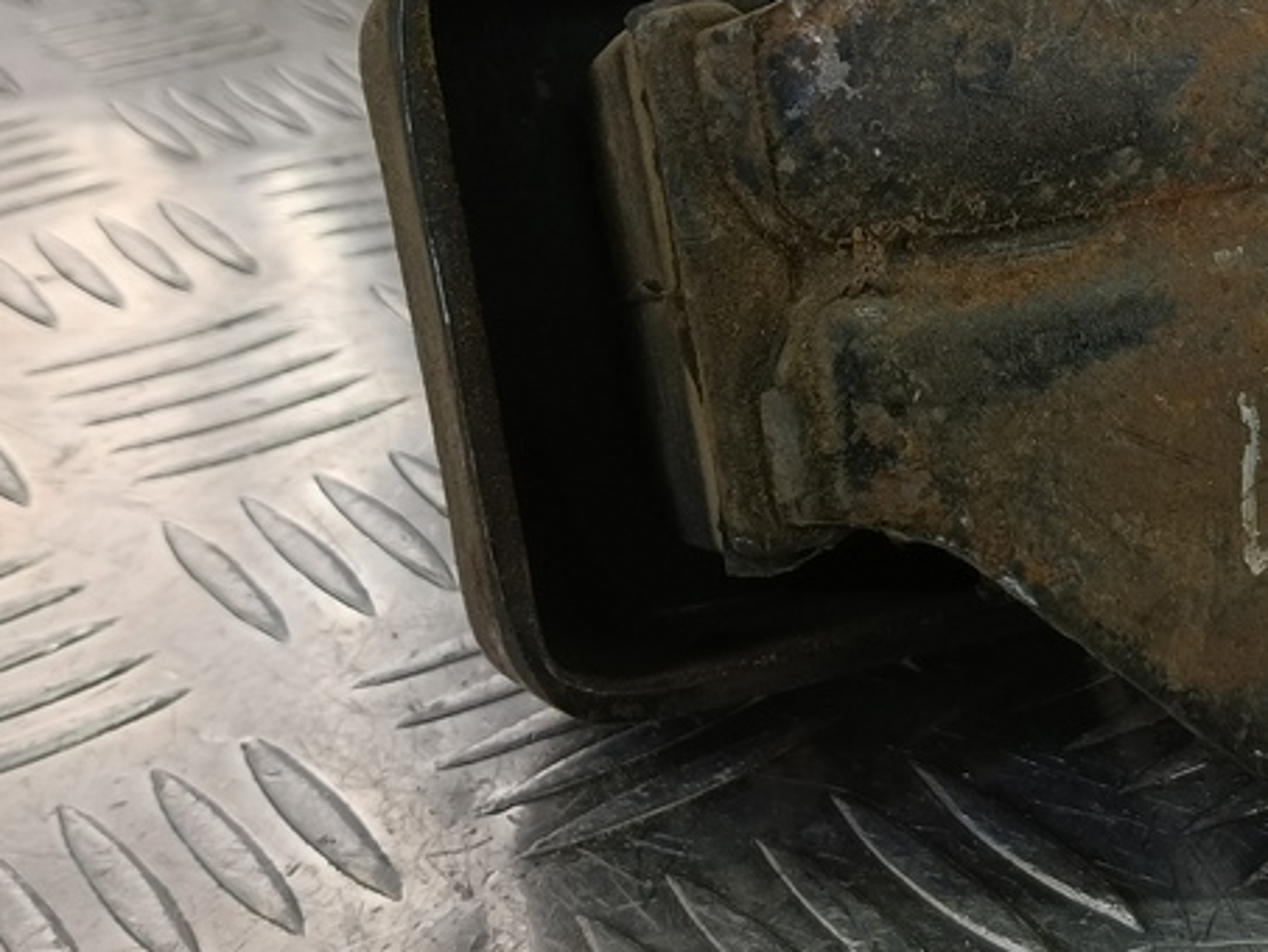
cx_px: 1220
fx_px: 1905
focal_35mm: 52
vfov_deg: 27.8
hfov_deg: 34.1
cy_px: 291
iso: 118
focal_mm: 4.11
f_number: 1.6
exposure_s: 1/100
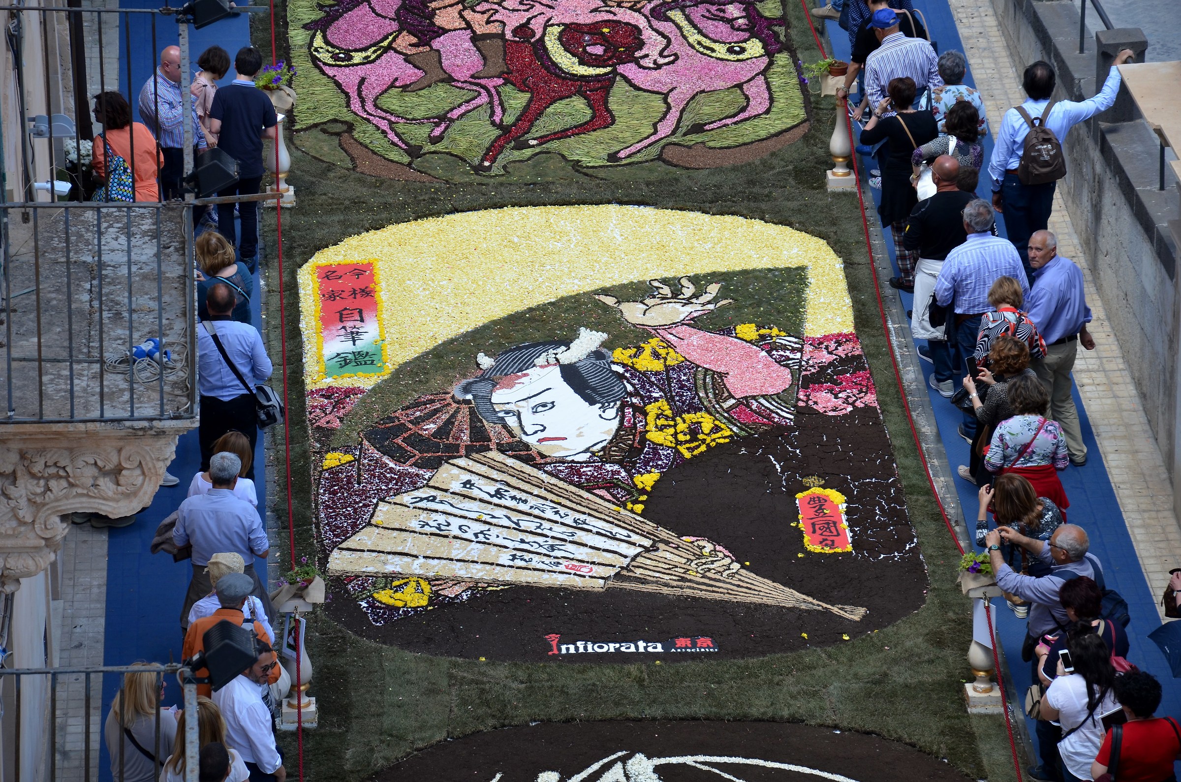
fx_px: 5156
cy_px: 391
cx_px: 590
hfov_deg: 13.1
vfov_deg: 8.7
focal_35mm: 158
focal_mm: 105
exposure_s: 1/200
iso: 200
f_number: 8
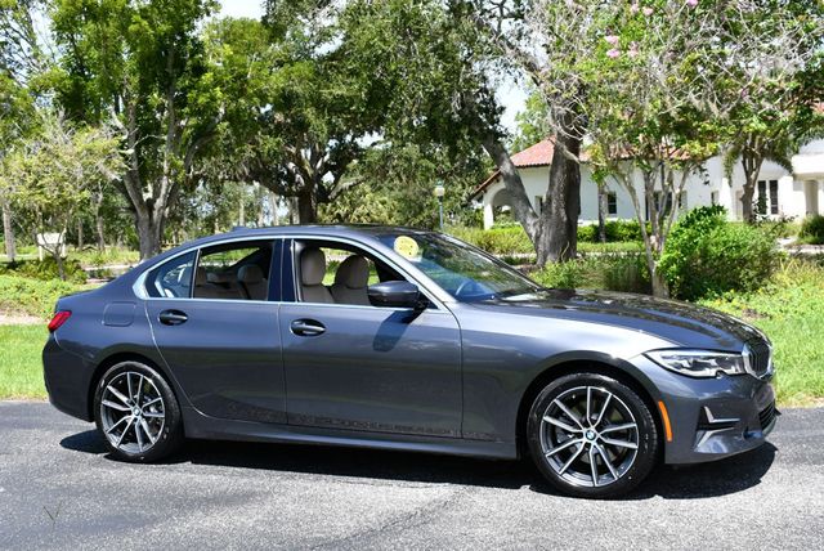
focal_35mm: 46
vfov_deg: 29.3
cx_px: 412
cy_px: 276
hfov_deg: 42.7
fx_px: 1054
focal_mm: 23
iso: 180
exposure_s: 1/250
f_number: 8
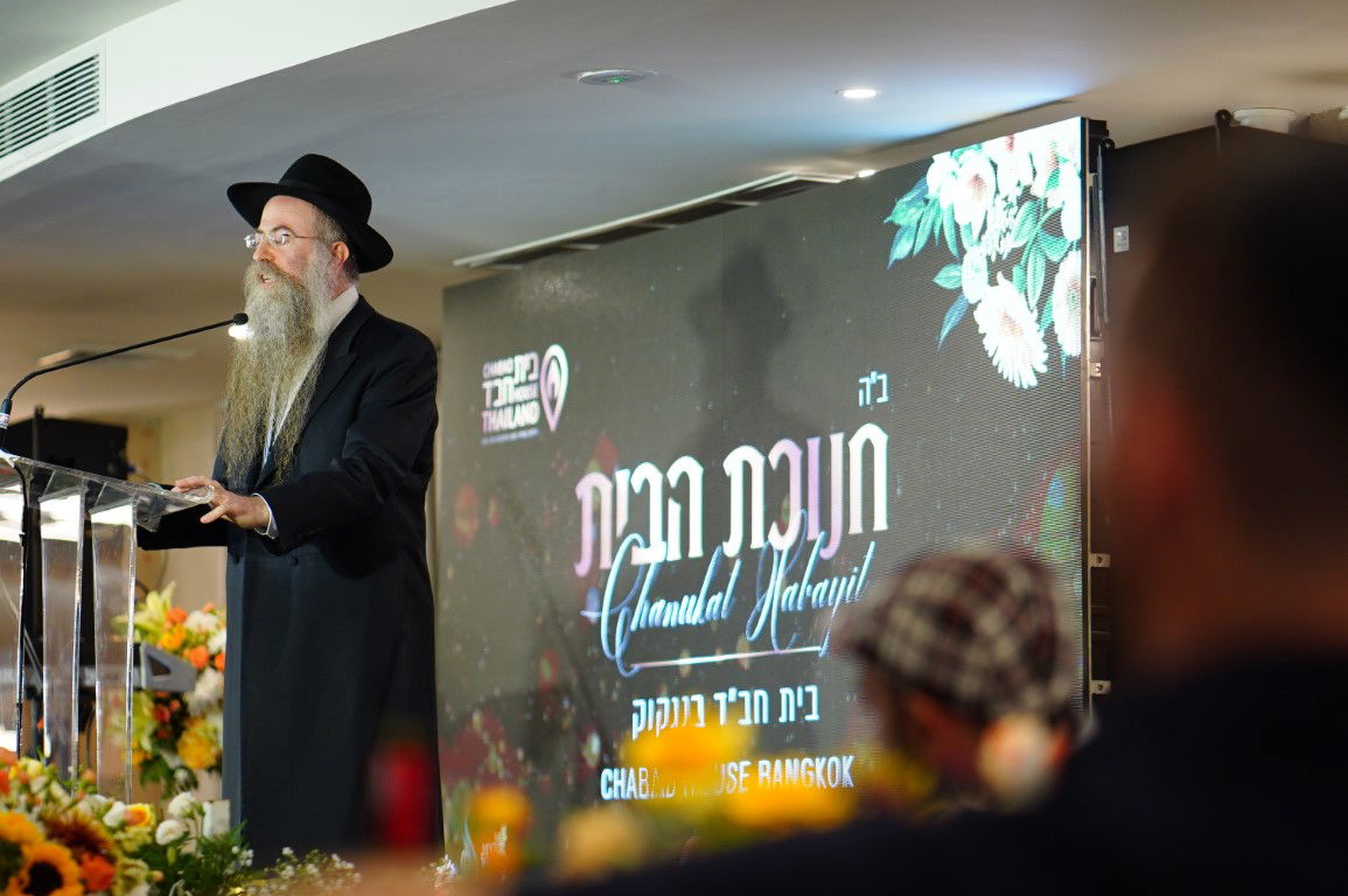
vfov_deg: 10.8
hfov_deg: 16.1
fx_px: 4751
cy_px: 448
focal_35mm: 127
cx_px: 674
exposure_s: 1/250
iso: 800
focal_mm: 85
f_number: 1.8
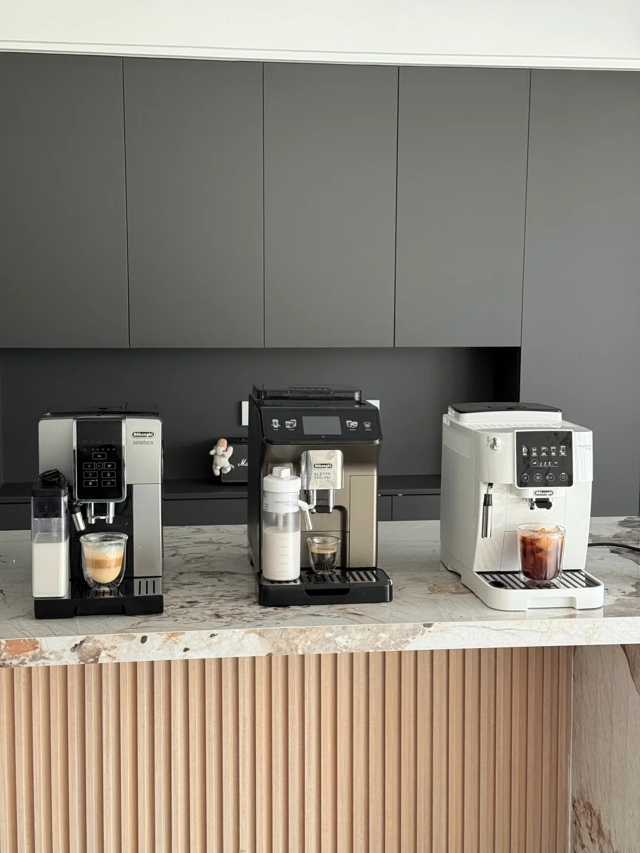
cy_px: 426
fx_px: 1183
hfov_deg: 30.3
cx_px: 320
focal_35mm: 48
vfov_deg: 39.7
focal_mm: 6.76
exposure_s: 1/240
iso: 250
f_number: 1.78
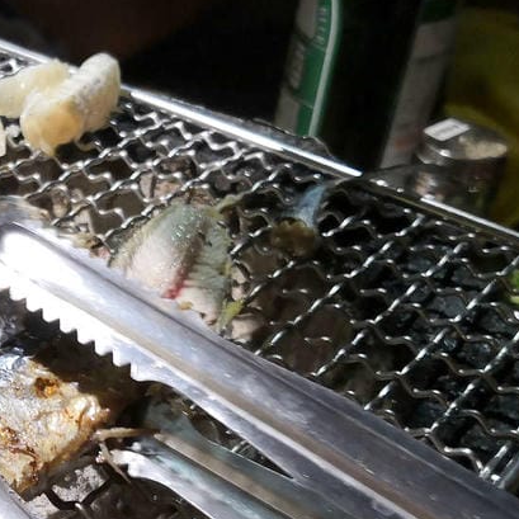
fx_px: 1187
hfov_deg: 23.1
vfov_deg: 24.2
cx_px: -62
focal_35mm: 70
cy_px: 423
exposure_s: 1/120
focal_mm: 3.95
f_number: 1.6
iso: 250
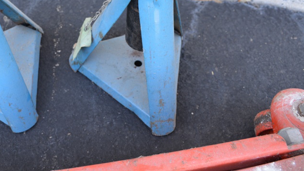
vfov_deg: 29.2
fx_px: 322
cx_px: 89
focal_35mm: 40
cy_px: 41
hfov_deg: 49.1
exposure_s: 1/80
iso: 400
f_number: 4.5
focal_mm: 18
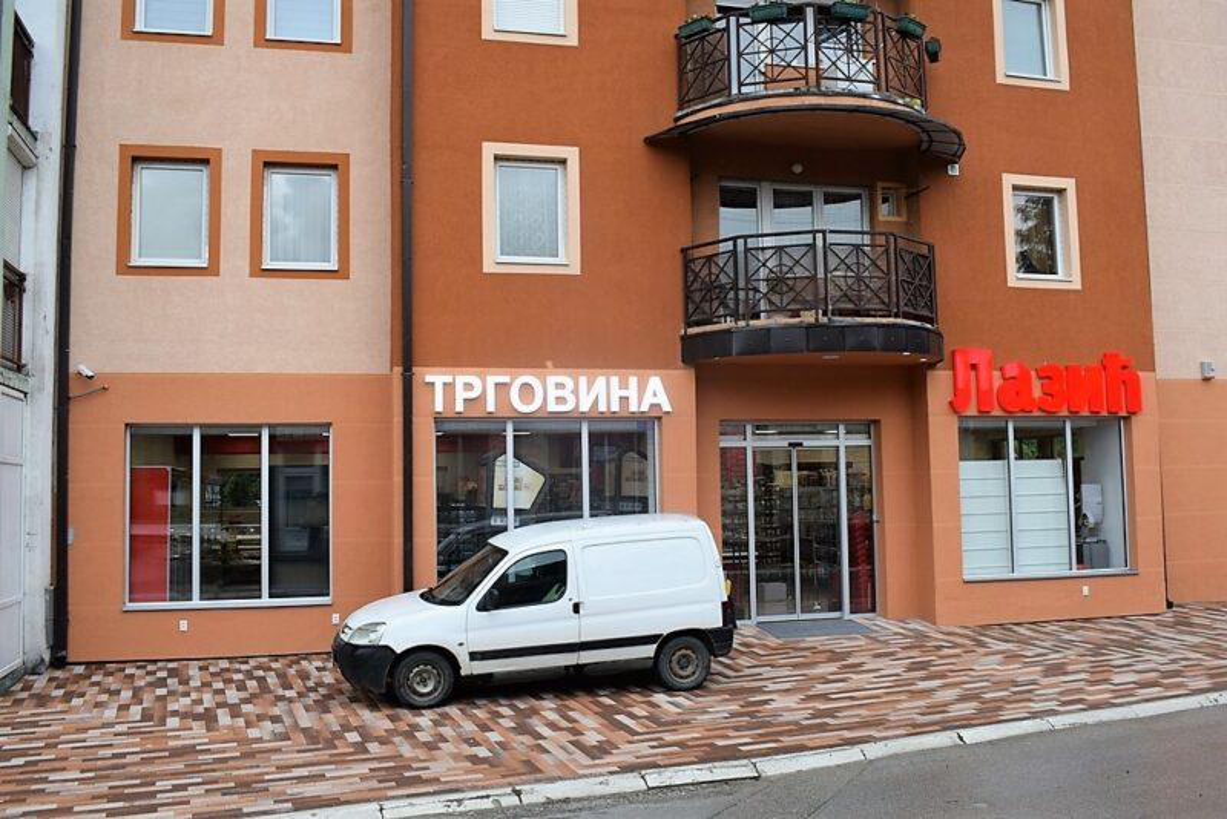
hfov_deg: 57.2
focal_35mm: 33
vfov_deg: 40.0
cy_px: 410
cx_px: 614
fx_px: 1125
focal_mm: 22
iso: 400
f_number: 8
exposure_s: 1/250
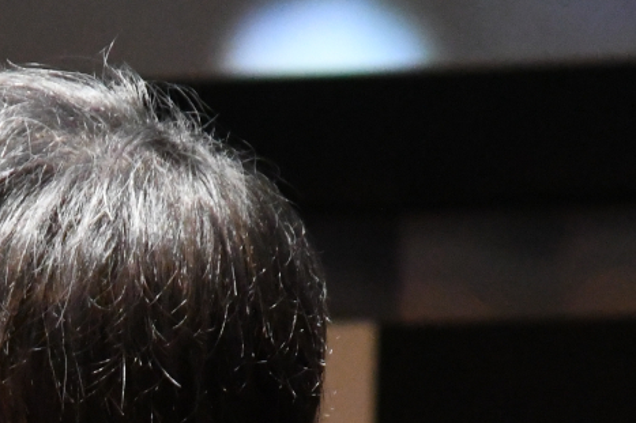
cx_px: -232
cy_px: 665
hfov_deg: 2.0
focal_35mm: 1041
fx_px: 18384
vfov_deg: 1.3
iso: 8000
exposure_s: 1/50
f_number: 8
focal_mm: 200
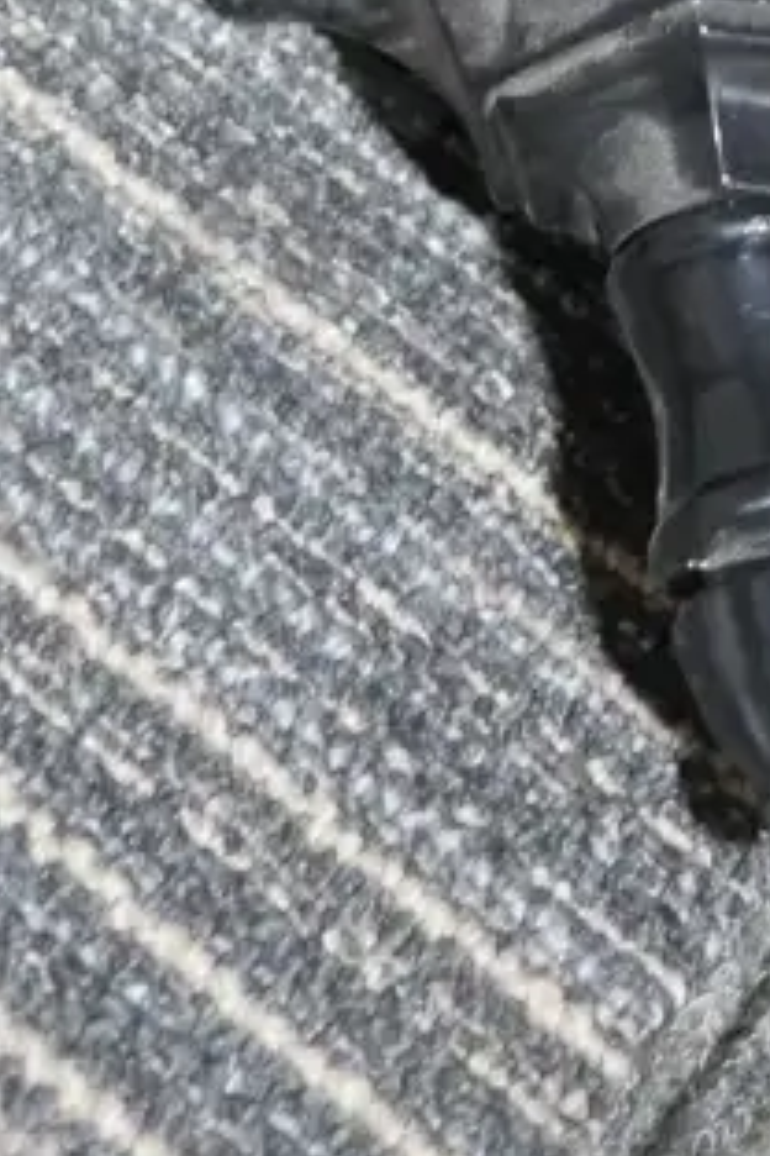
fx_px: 3946
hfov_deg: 10.9
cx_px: 961
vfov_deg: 15.1
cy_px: -719
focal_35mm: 123
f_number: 4
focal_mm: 18
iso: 2500
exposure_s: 1/60
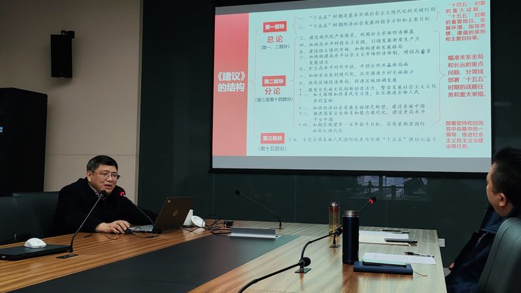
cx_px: 261
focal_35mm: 43
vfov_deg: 27.7
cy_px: 136
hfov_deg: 47.3
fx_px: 594
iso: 320
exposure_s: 1/100
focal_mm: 6.12
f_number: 1.9
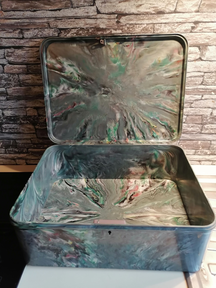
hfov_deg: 51.4
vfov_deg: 65.3
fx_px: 225
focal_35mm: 27
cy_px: 144
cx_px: 108
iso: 250
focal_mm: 5.3
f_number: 1.8
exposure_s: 1/33.3
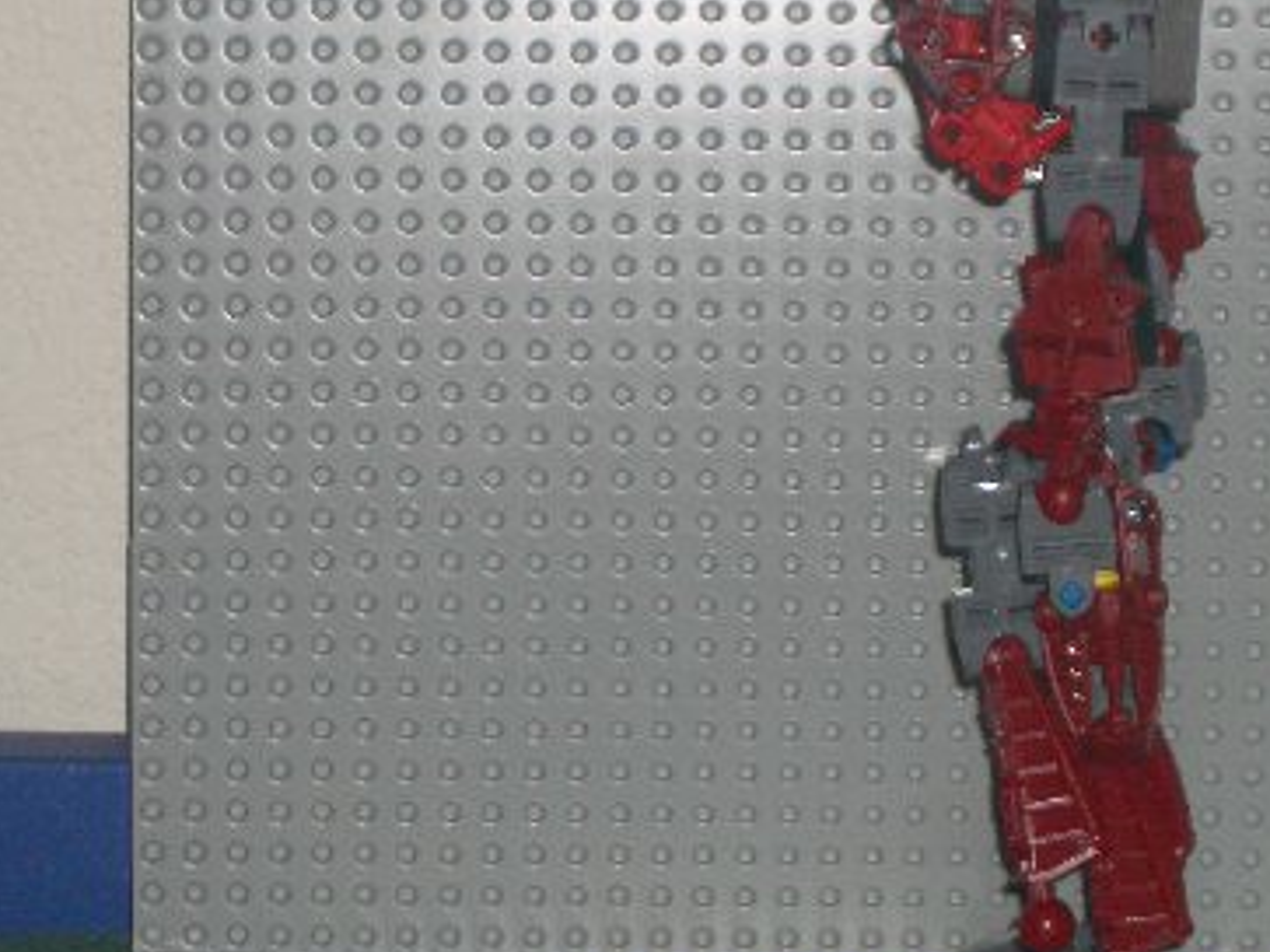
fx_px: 6785
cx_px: 924
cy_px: 385
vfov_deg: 8.0
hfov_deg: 10.7
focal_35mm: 185
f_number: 4.8
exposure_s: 1/60
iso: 100
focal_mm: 17.4
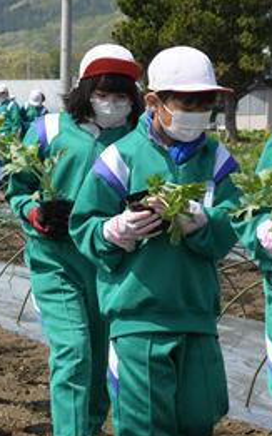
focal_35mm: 264
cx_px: -75
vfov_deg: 8.0
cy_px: 171
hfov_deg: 4.9
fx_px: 3133
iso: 2500
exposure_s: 1/1600
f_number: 20
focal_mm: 90
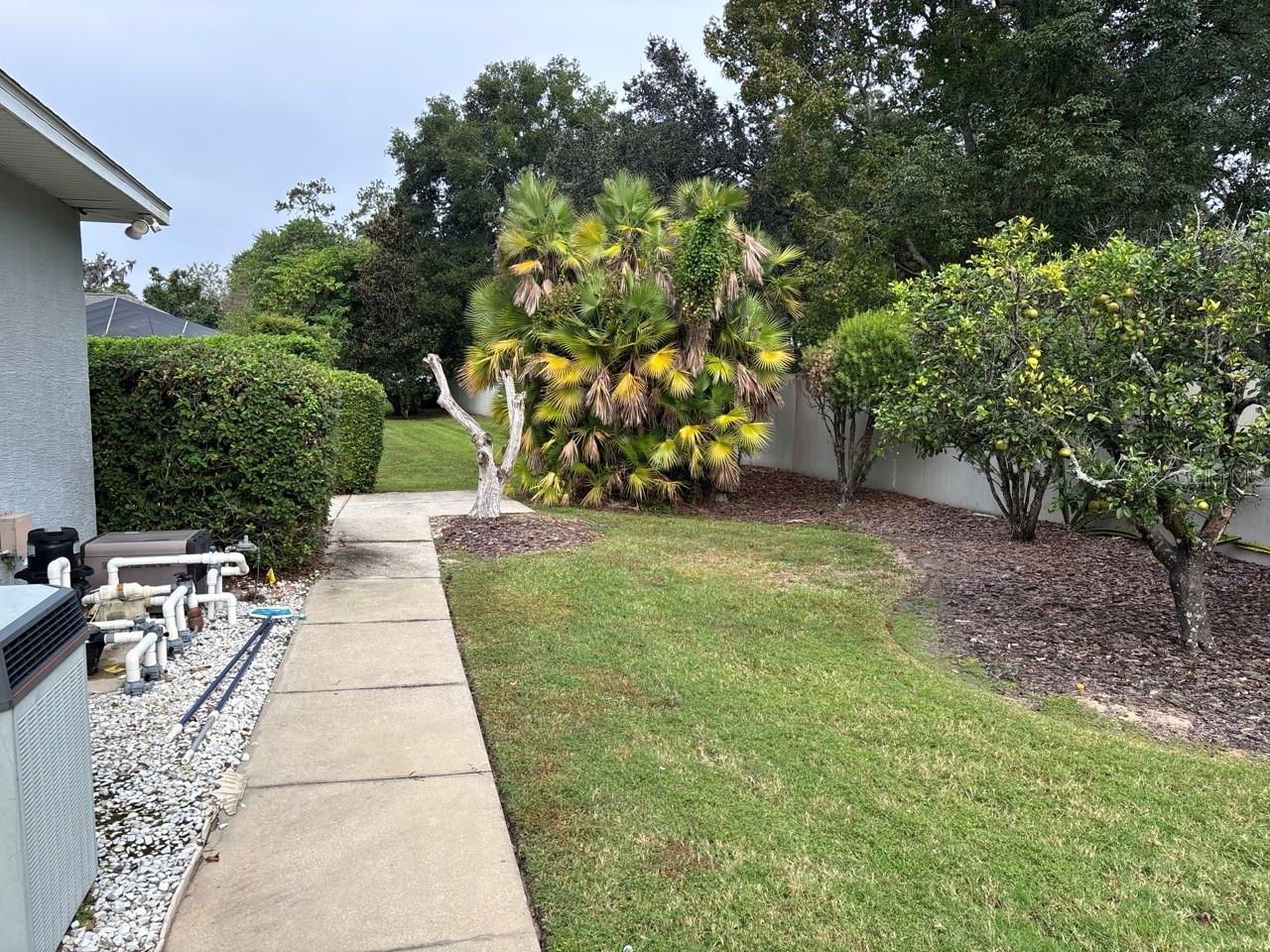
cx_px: 635
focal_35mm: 26
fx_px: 954
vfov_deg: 53.1
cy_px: 476
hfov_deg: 67.3
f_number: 1.6
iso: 50
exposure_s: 1/466
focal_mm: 5.96
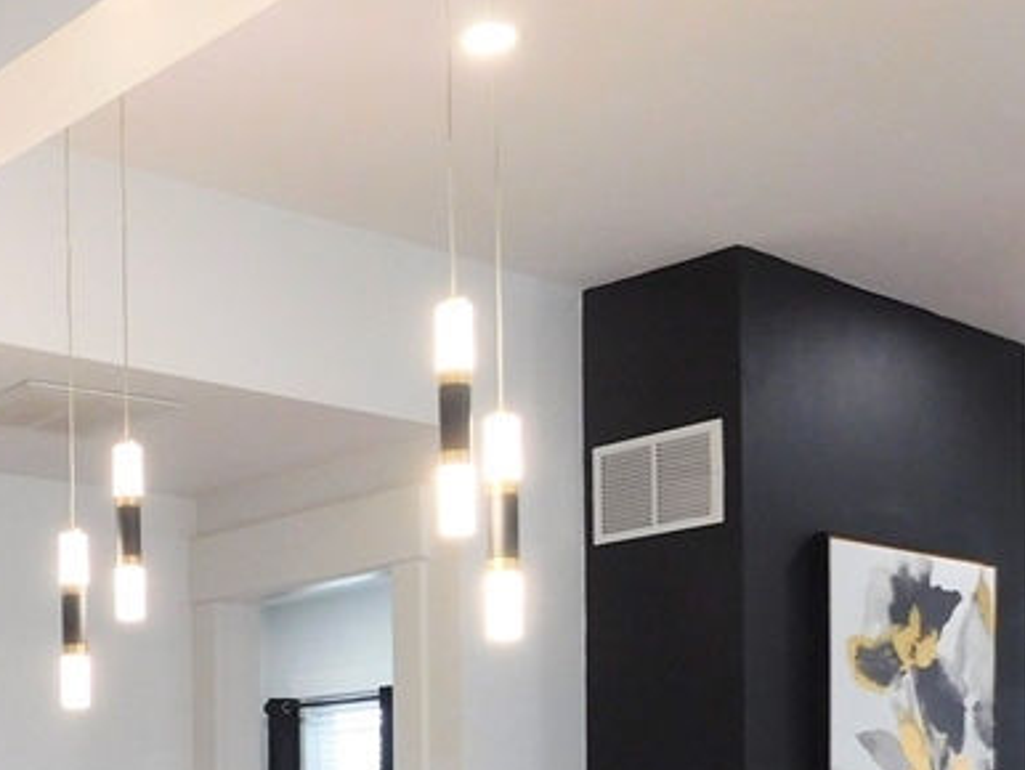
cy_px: 911
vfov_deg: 22.3
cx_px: 197
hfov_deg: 30.8
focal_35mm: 61
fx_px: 1807
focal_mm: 4
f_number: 3
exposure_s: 1/40
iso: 125
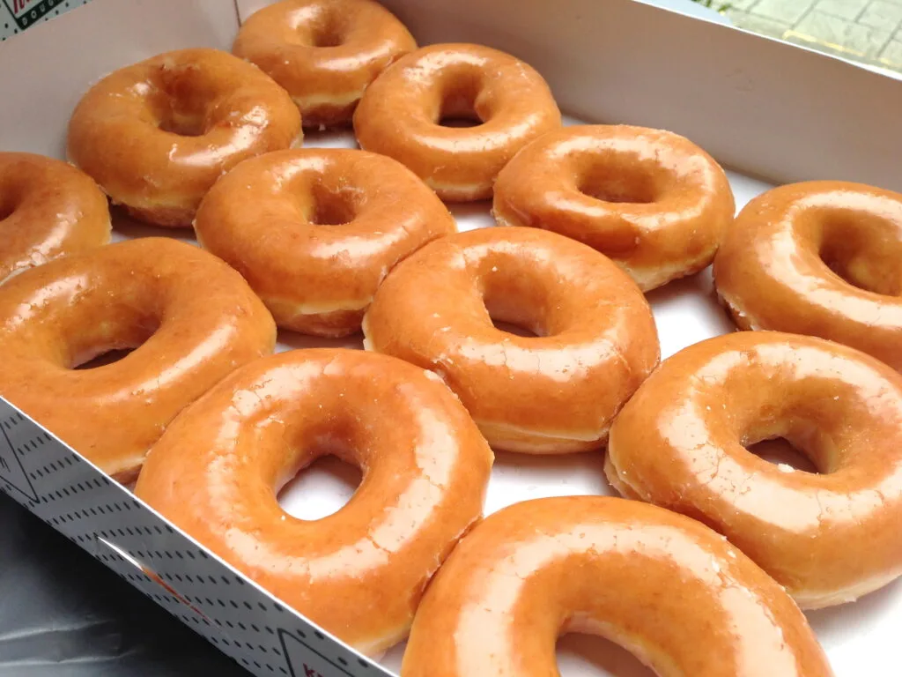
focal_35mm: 33
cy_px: 338
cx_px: 451
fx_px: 860
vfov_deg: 42.9
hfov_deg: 55.4
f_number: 2.4
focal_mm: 4.12
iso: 50
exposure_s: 1/209
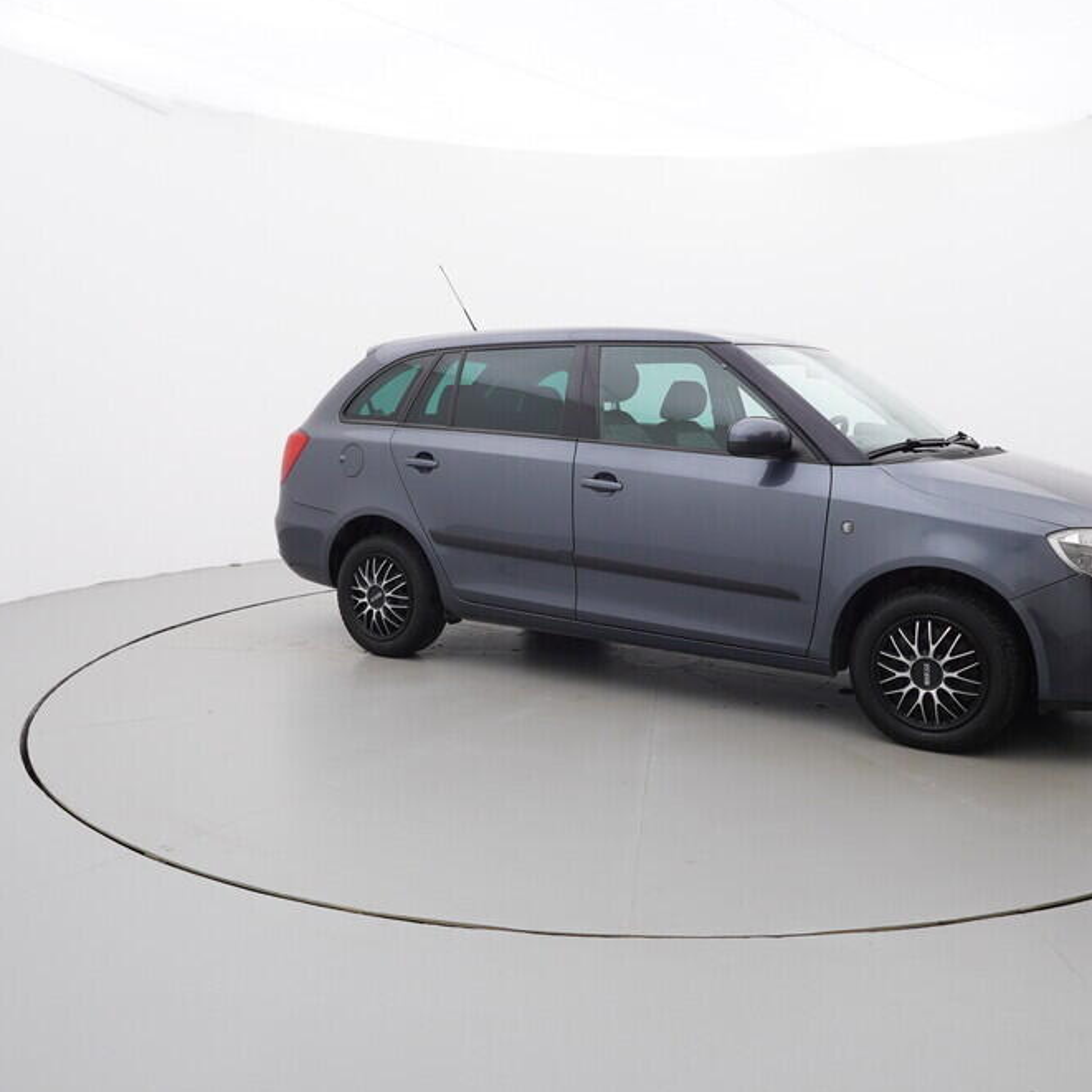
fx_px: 1059
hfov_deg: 54.3
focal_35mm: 30
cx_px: 644
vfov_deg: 54.6
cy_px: 540
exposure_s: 1/80
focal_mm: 15
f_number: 5
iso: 200
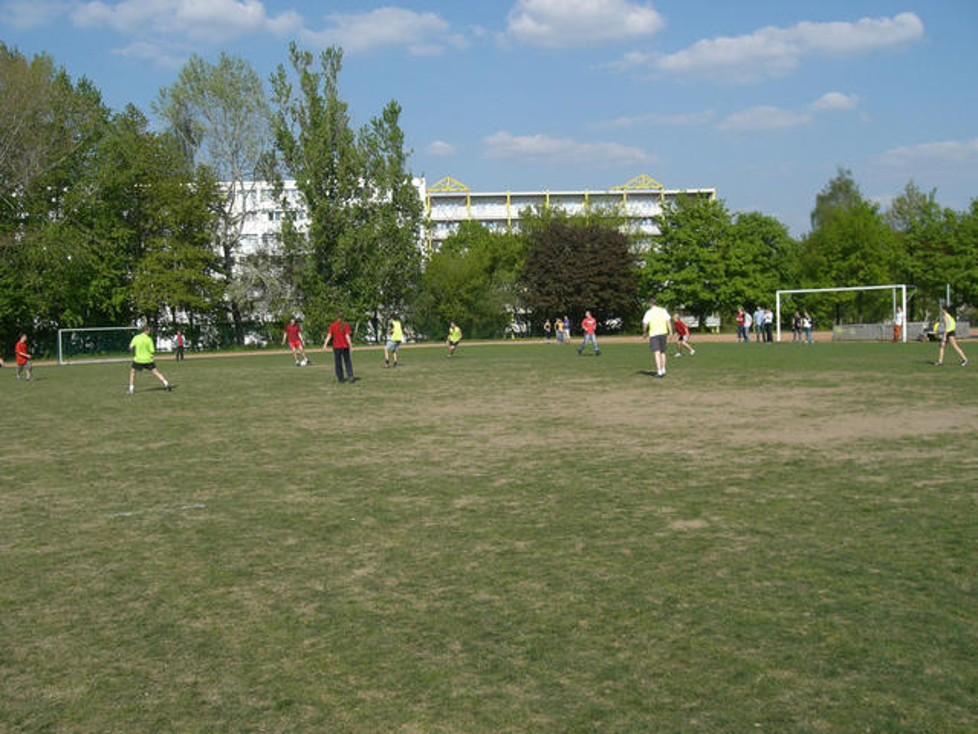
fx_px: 1074
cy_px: 367
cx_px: 489
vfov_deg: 37.7
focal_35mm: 38
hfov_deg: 49.0
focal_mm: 6.3
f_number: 4.4
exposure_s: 1/640
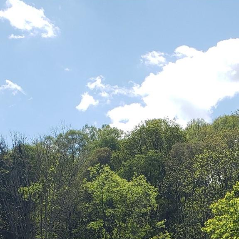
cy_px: 318
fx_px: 641
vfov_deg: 19.4
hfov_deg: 20.7
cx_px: 219
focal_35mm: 82
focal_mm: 4.3
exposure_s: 1/1369
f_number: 2.4
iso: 50
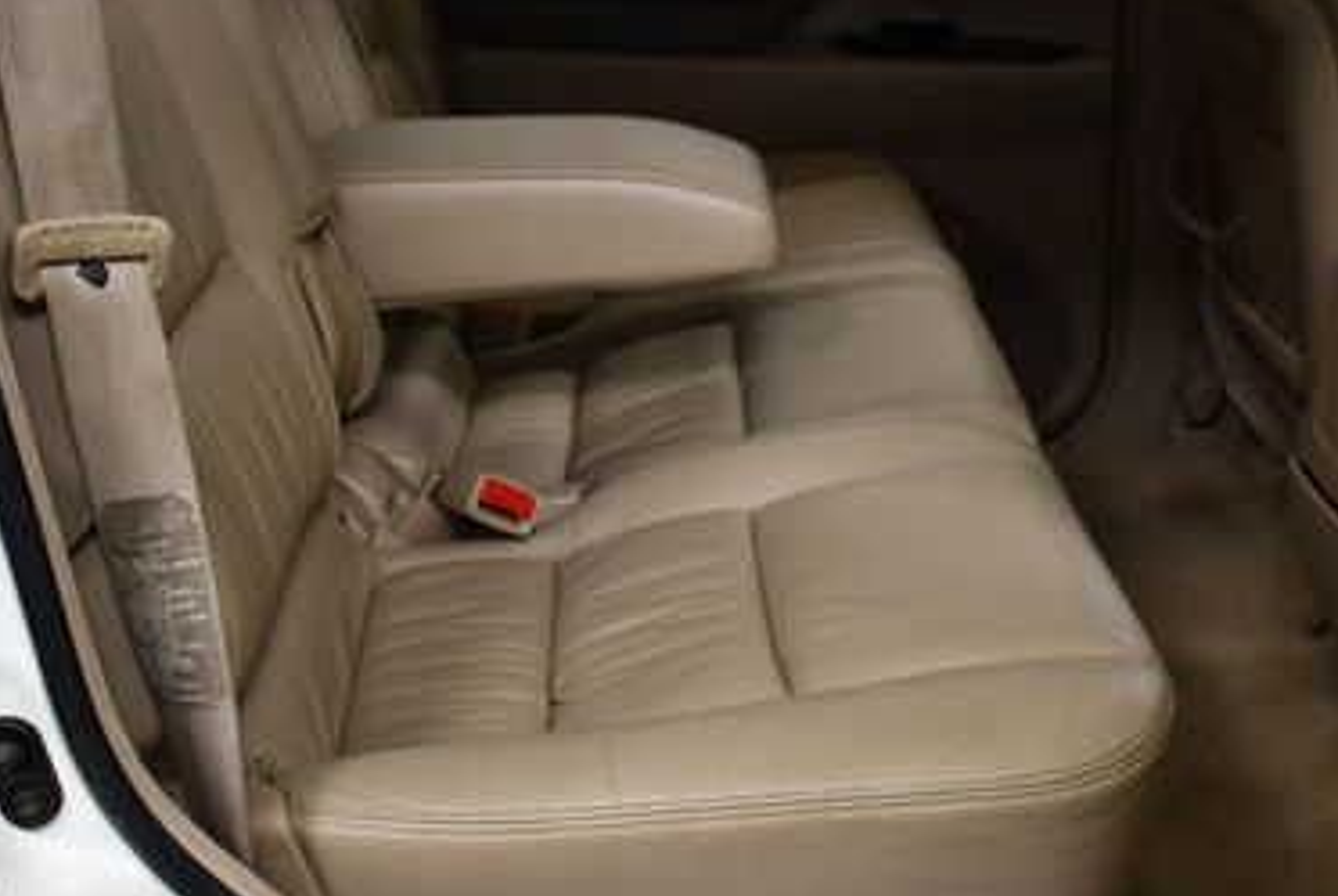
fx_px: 2307
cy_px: 266
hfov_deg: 32.3
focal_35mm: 62
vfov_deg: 21.8
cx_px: 680
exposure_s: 1/125
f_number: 3.5
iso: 1100
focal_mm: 18
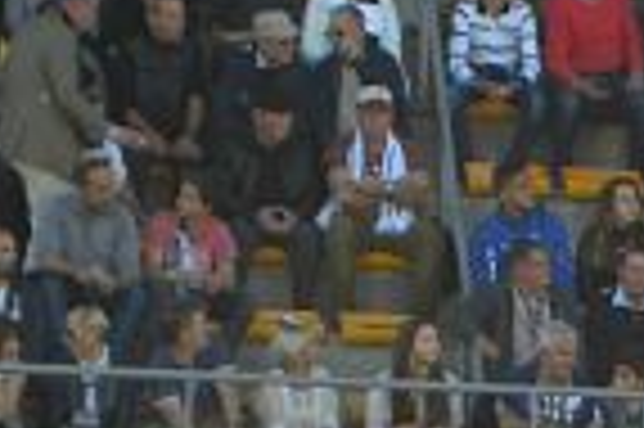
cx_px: 1058
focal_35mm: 1077
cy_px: 870
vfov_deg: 1.3
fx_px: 19244
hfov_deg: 1.9
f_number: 4.5
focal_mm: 44
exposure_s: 1/105
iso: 64
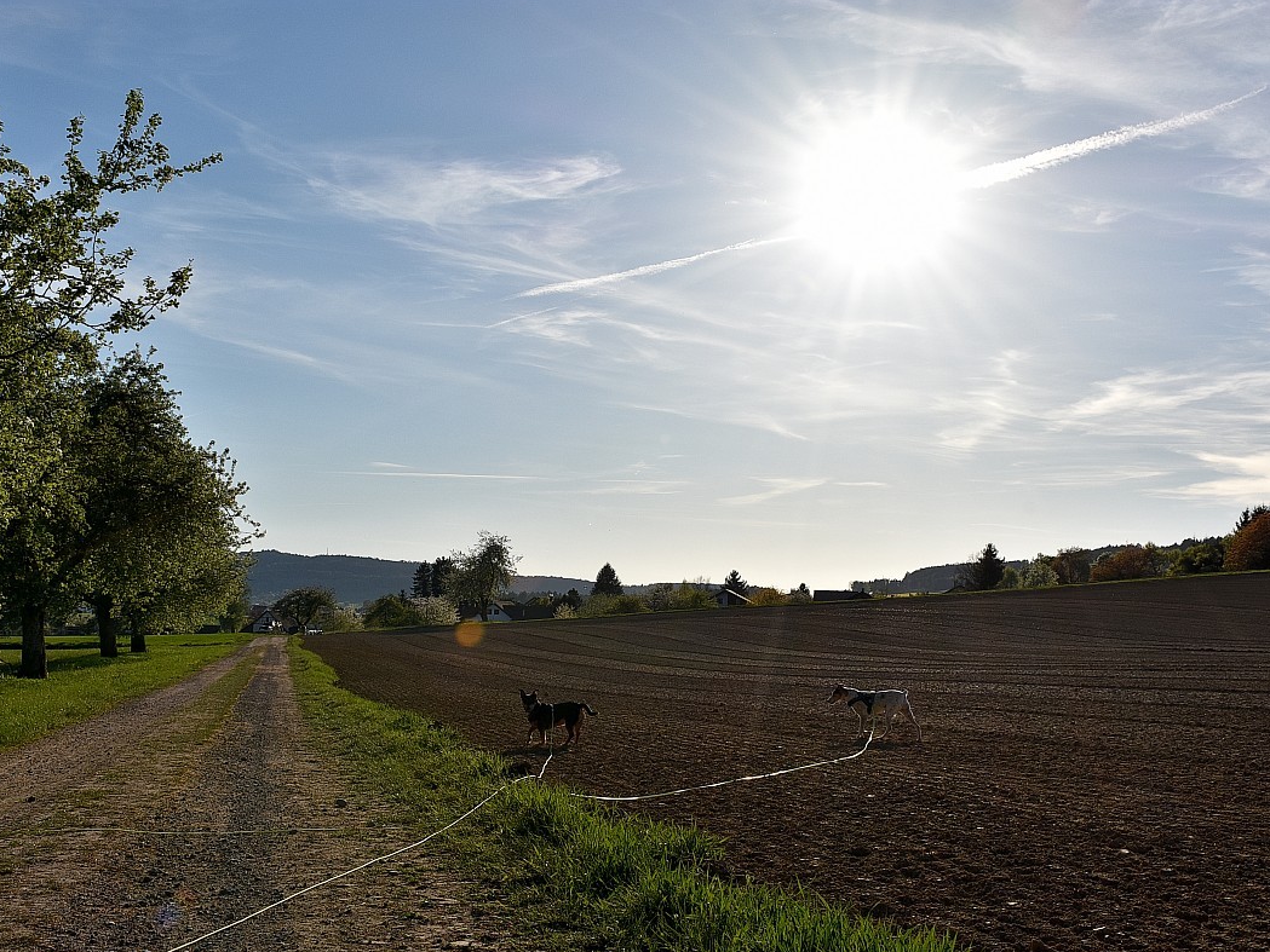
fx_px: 1635
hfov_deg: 42.5
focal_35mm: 45
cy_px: 483
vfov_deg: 32.5
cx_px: 626
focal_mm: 27
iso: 200
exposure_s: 1/640
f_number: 13
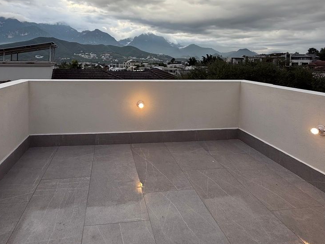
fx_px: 216
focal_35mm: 23
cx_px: 135
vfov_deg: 56.4
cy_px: 65
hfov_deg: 73.3
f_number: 2.2
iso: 50
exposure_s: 1/253
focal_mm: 2.22
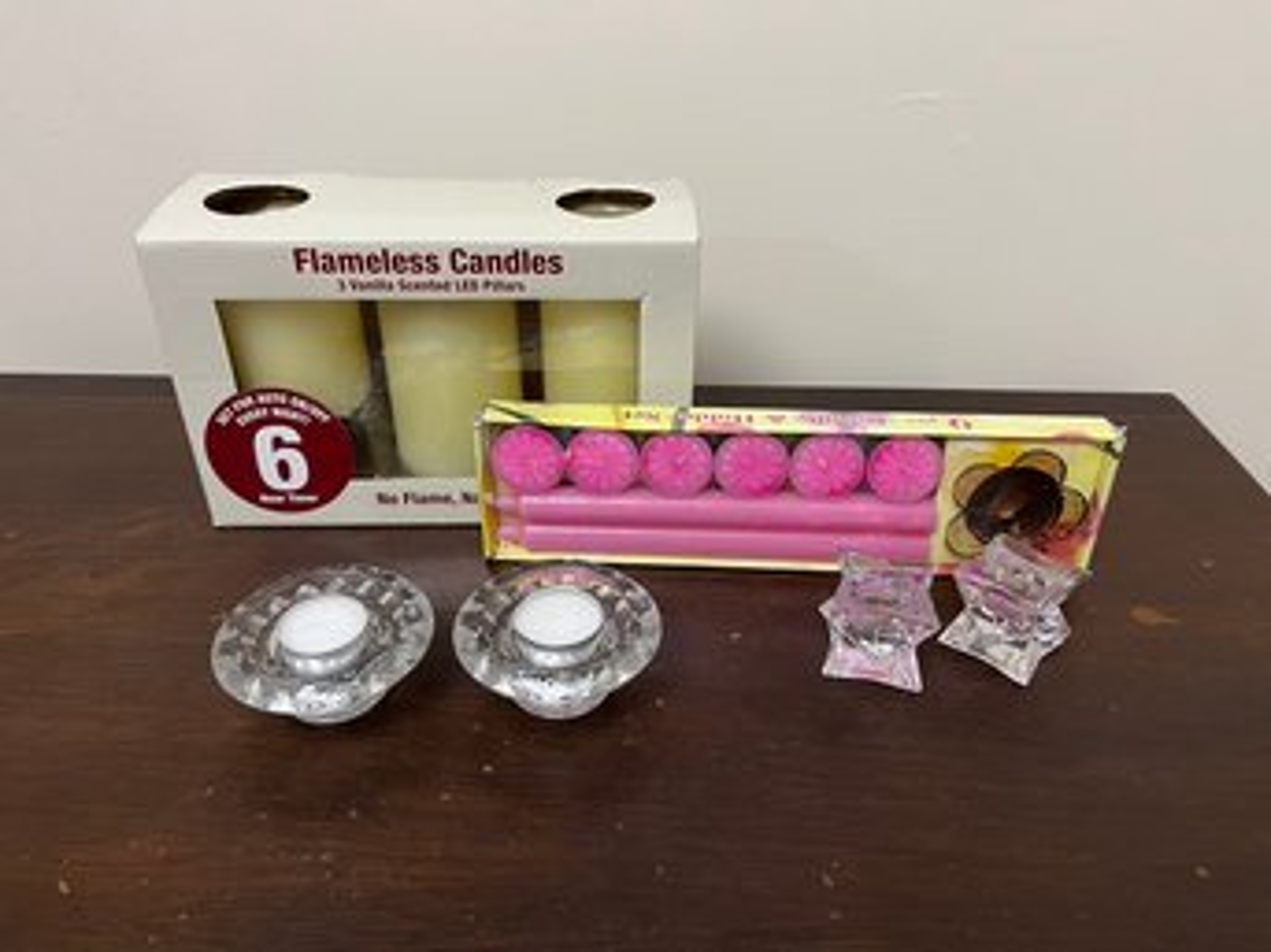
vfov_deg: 53.0
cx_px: 636
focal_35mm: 26
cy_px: 476
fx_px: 954
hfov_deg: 67.3
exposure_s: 1/60
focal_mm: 5.1
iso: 320
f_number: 1.6
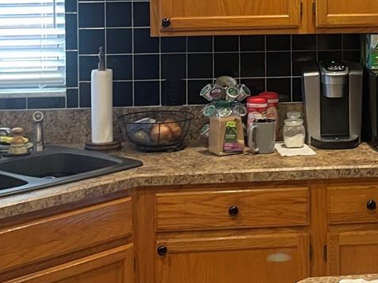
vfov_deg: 17.3
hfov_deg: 23.2
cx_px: 304
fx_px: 906
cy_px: -17
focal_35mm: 83
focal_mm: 5.1
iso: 250
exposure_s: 1/60
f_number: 1.6
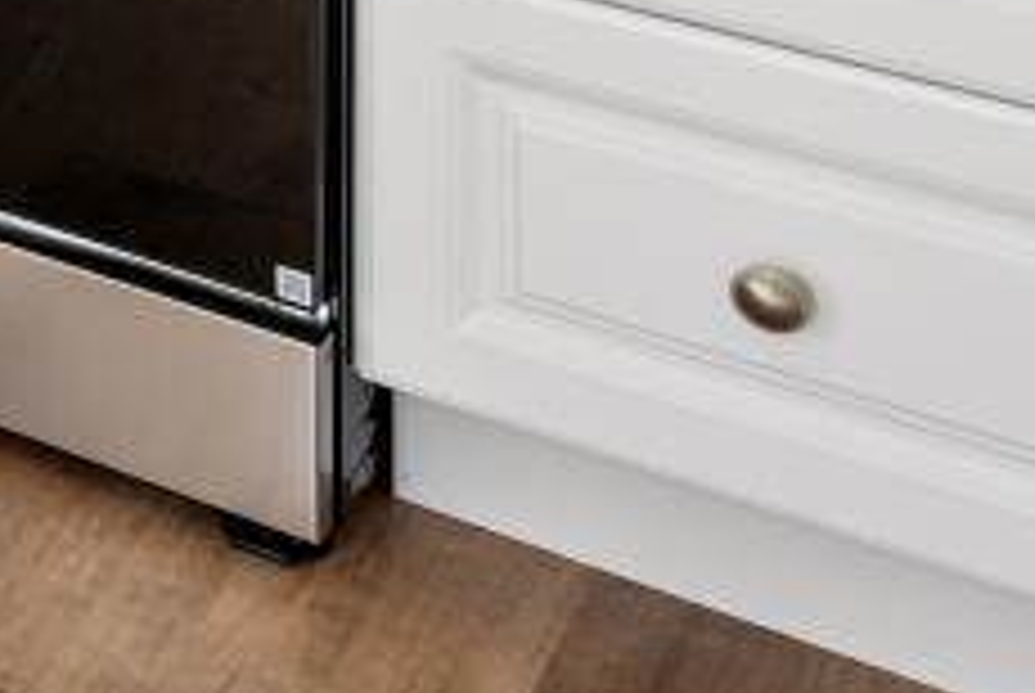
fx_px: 3023
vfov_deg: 10.3
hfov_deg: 13.9
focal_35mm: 105
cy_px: -1256
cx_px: -1431
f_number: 8
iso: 320
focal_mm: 16
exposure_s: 1/5
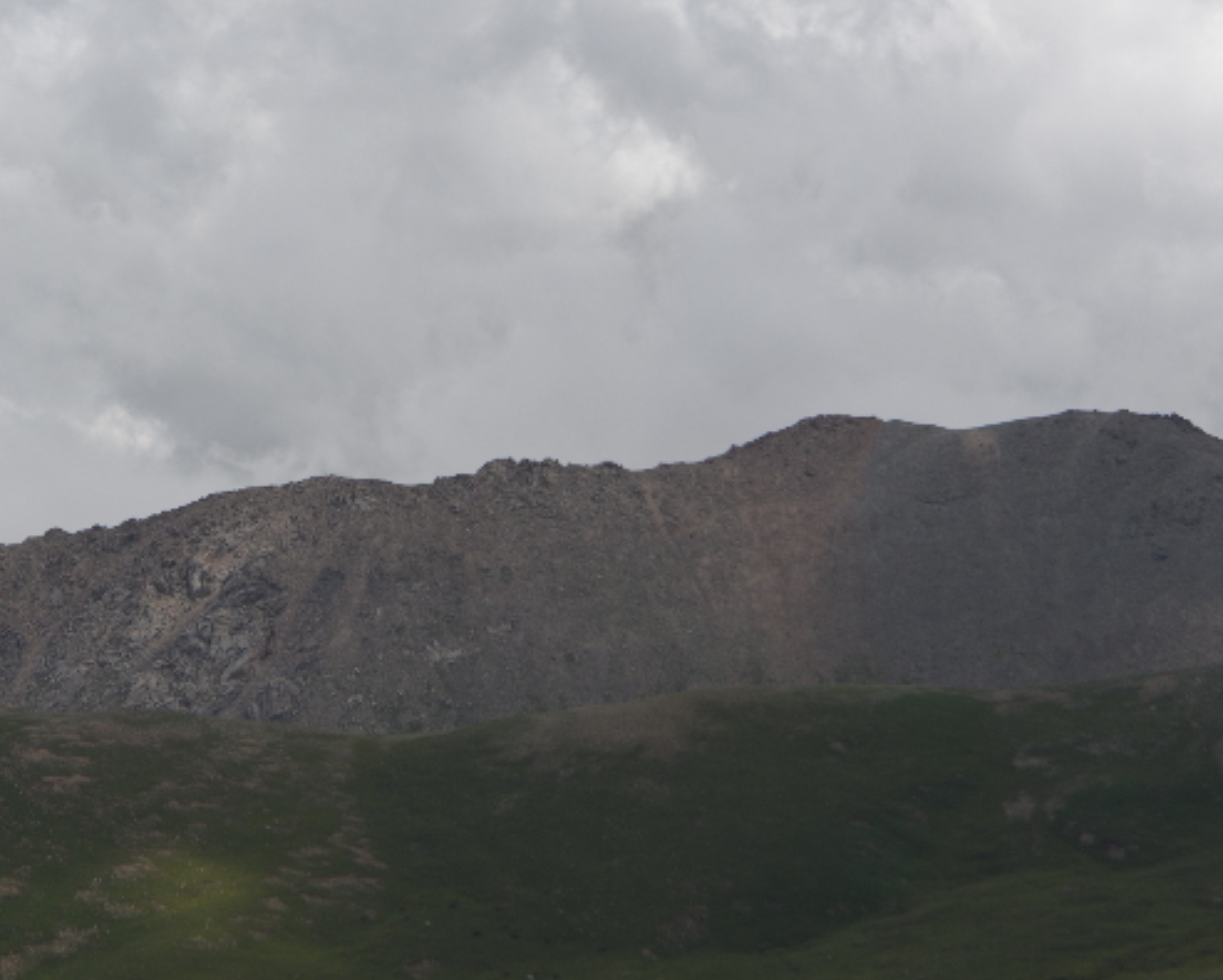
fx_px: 3425
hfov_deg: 20.2
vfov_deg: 16.3
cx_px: 585
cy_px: 489
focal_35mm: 95
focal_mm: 55
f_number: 9
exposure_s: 1/320
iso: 100
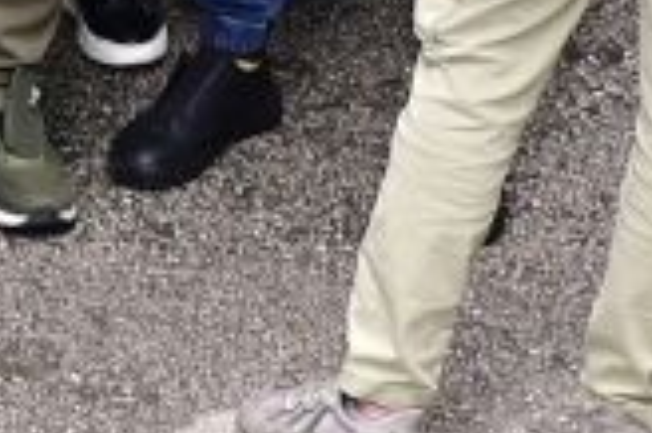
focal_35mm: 877
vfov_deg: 1.6
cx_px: -246
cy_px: -951
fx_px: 15867
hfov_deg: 2.4
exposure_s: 1/400
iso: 640
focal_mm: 120
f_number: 5.6
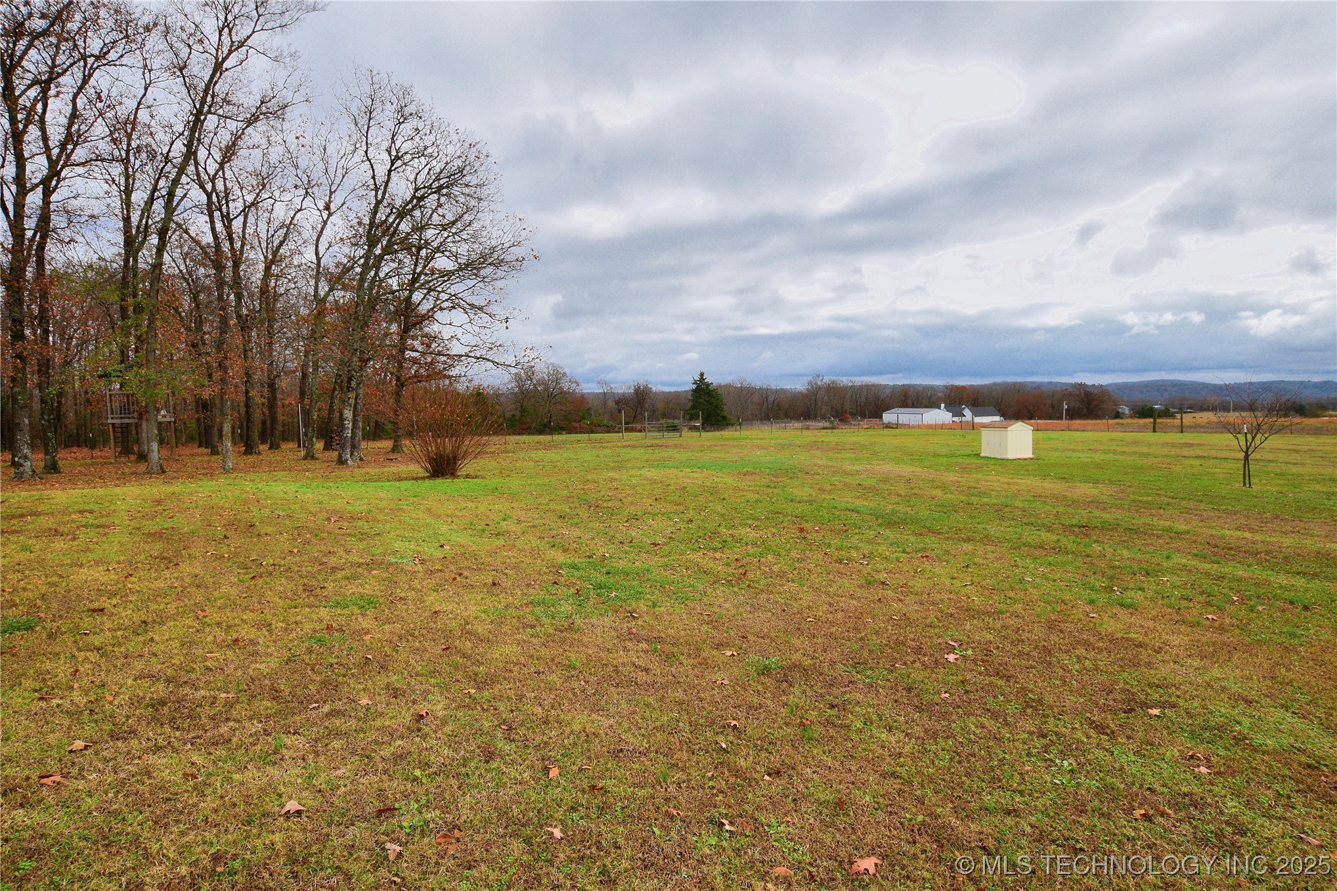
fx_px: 668
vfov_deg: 67.4
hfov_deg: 90.0
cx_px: 668
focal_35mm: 18
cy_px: 446
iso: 400
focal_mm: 12
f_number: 11
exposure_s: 1/400
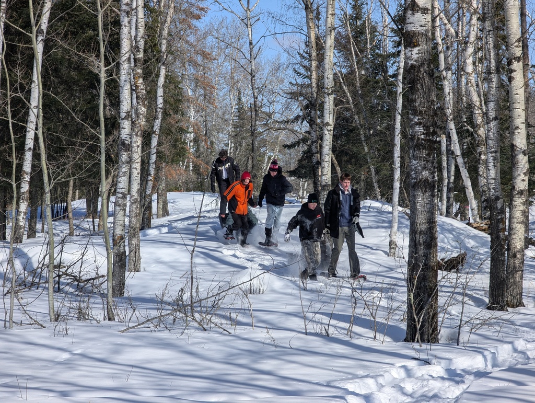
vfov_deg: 14.0
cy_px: 202
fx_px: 1641
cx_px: 268
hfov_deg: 18.5
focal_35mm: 106
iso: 33
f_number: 3.5
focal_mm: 19
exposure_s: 1/850
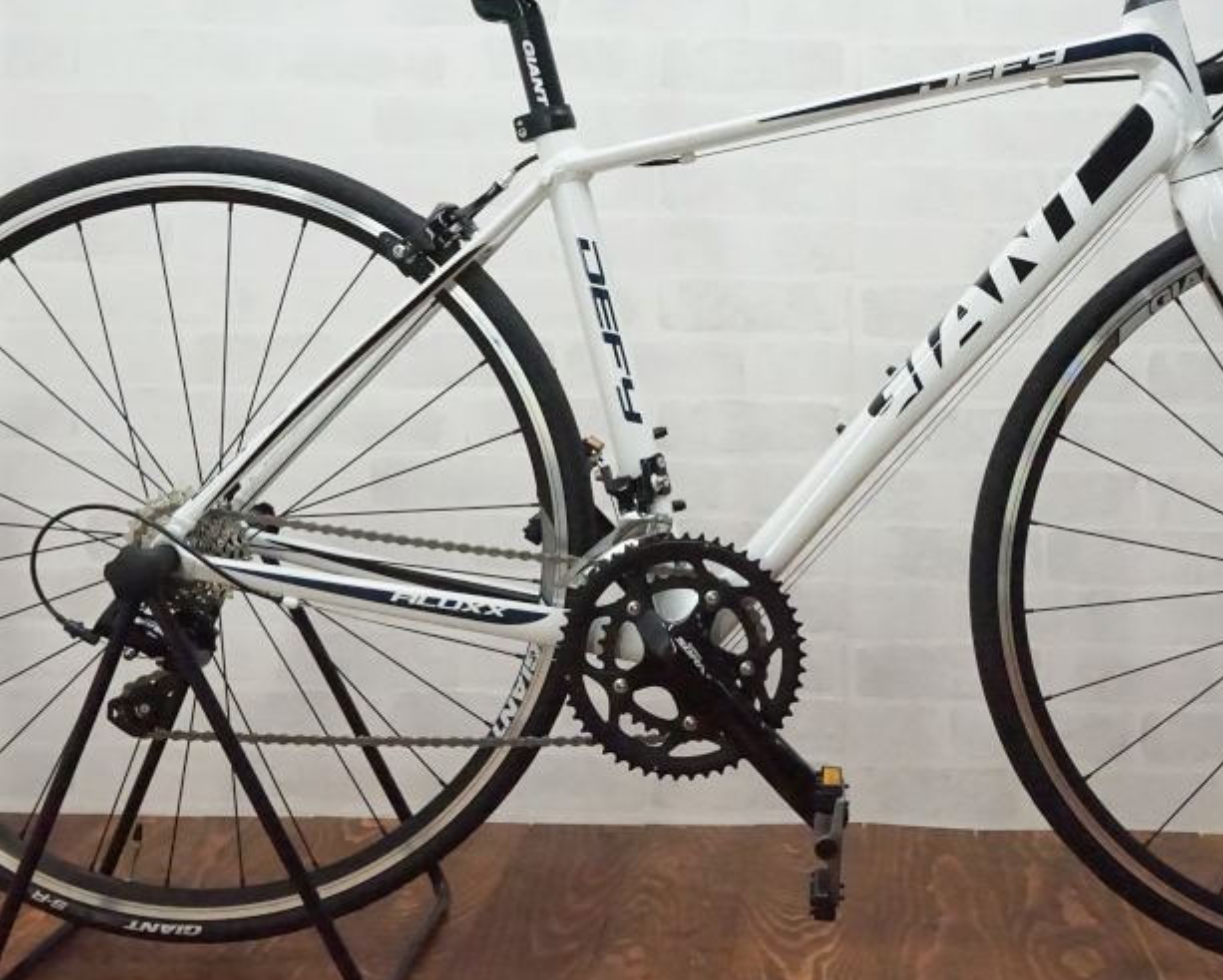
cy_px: 355
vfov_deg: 31.9
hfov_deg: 39.1
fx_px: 1702
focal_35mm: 47
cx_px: 798
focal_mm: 20
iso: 5000
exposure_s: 1/500
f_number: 10
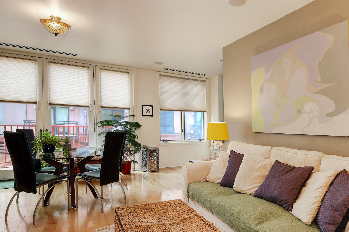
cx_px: 216
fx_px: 213
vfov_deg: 57.1
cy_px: 129
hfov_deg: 77.4
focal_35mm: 22
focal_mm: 15
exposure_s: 1/10
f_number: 8
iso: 400
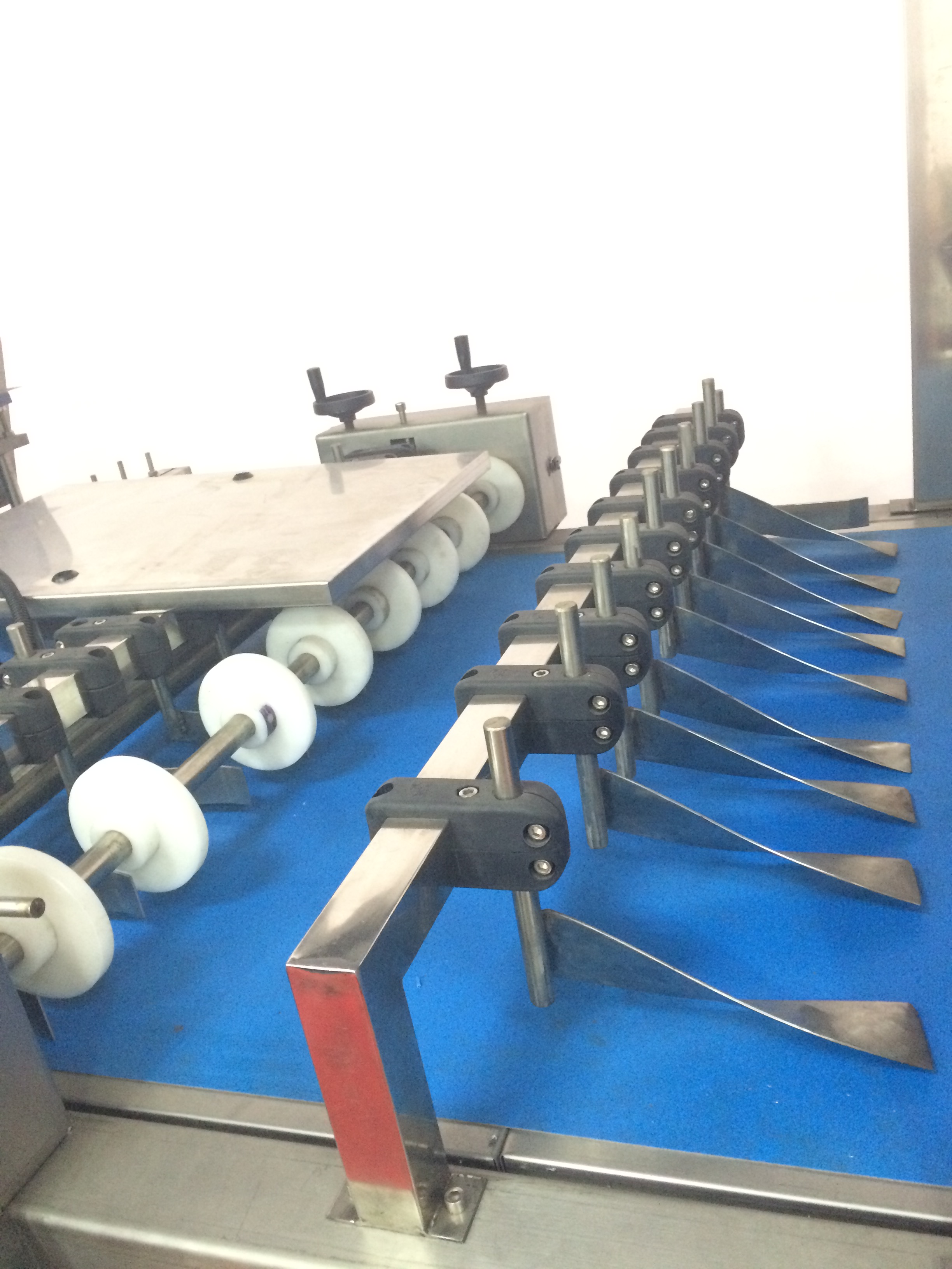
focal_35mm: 29
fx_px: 1063
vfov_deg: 61.7
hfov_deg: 48.2
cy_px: 634
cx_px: 476
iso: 320
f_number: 2.2
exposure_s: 1/15
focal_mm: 4.15
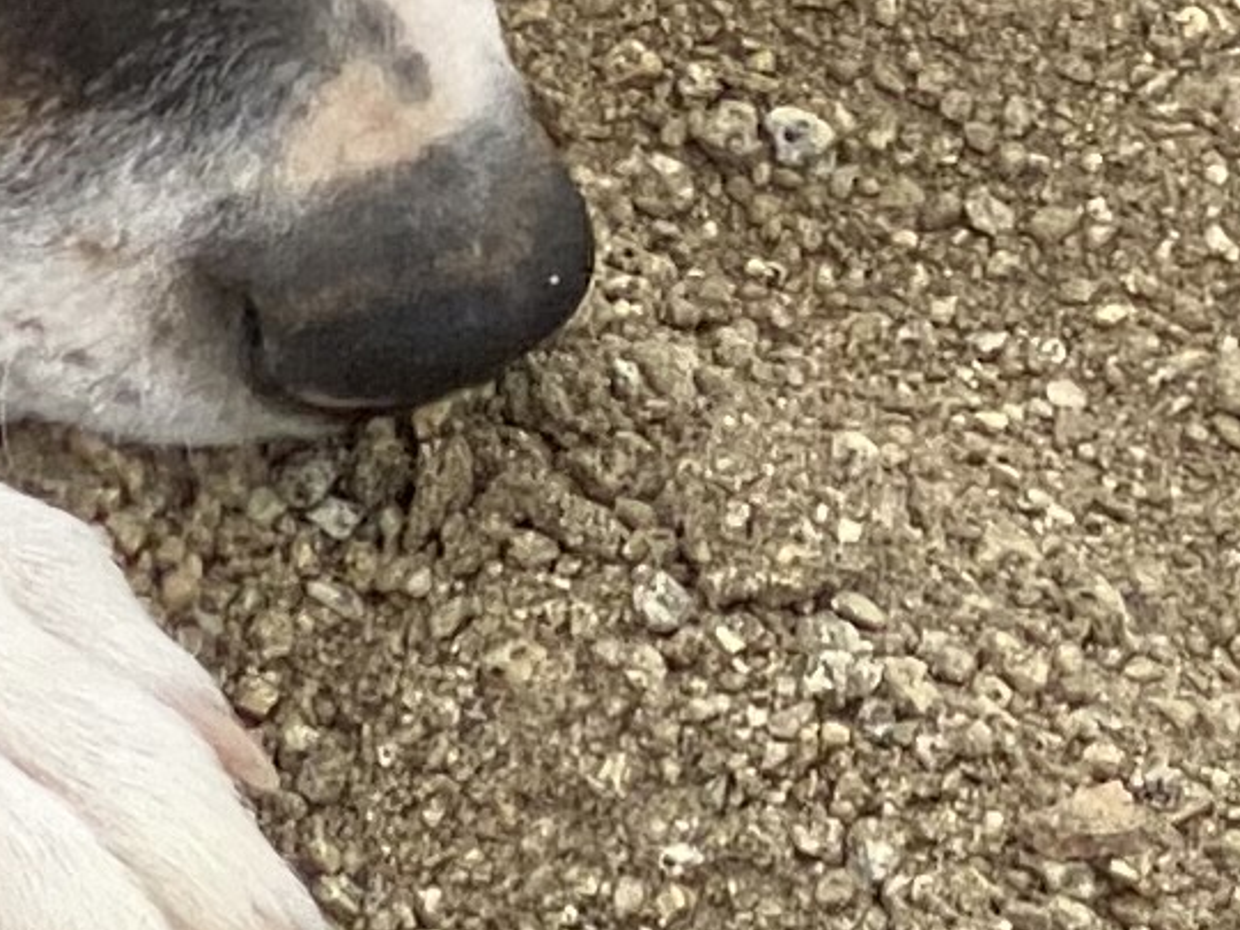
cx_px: -2969
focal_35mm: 388
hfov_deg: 4.8
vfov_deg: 3.8
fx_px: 13899
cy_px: -1130
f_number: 2
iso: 20
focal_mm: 6
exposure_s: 1/1142
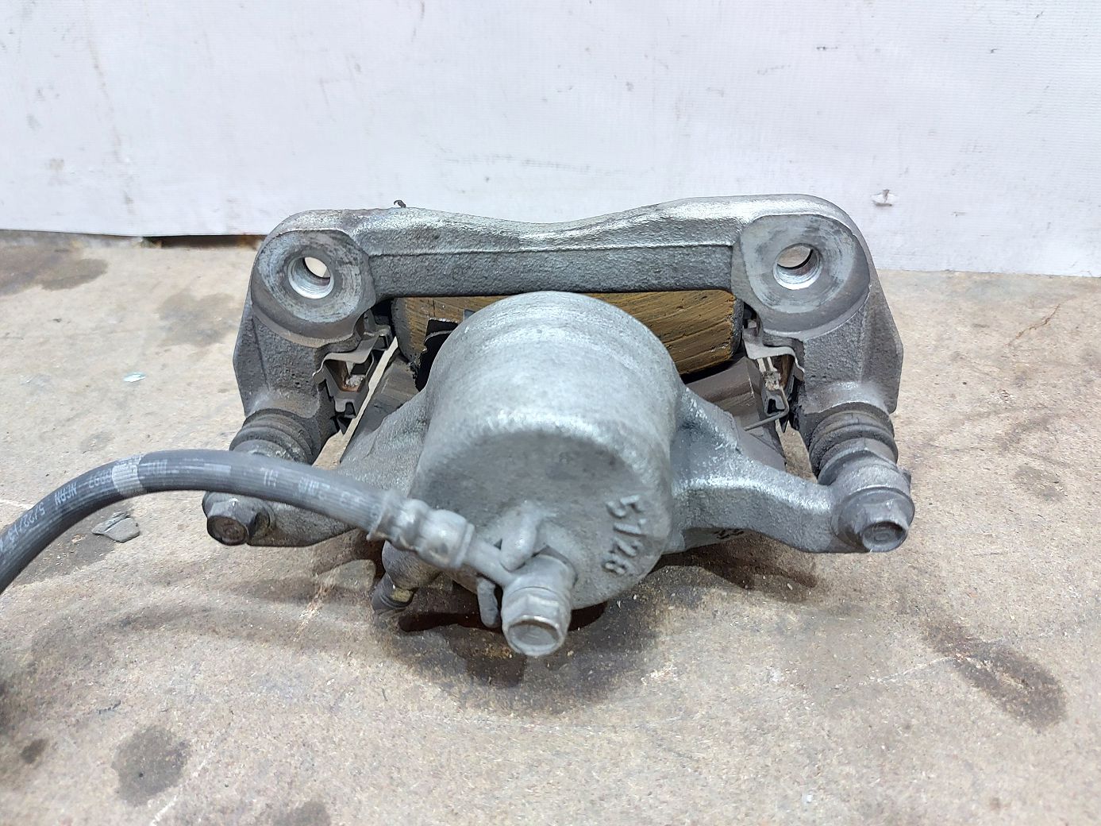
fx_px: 763
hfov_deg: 71.6
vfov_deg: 56.8
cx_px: 550
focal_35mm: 24
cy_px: 413
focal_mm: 5.23
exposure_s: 1/25
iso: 400
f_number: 1.8
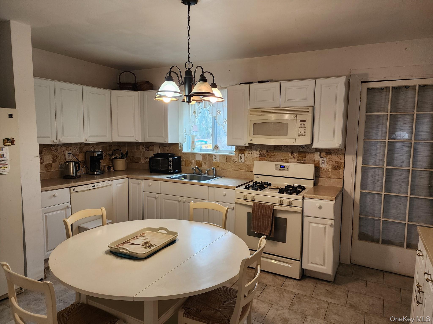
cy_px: 162
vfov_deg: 58.9
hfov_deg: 73.9
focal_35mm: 23
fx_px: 288
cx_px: 216
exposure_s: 1/120
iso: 125
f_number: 1.8
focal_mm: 6.4
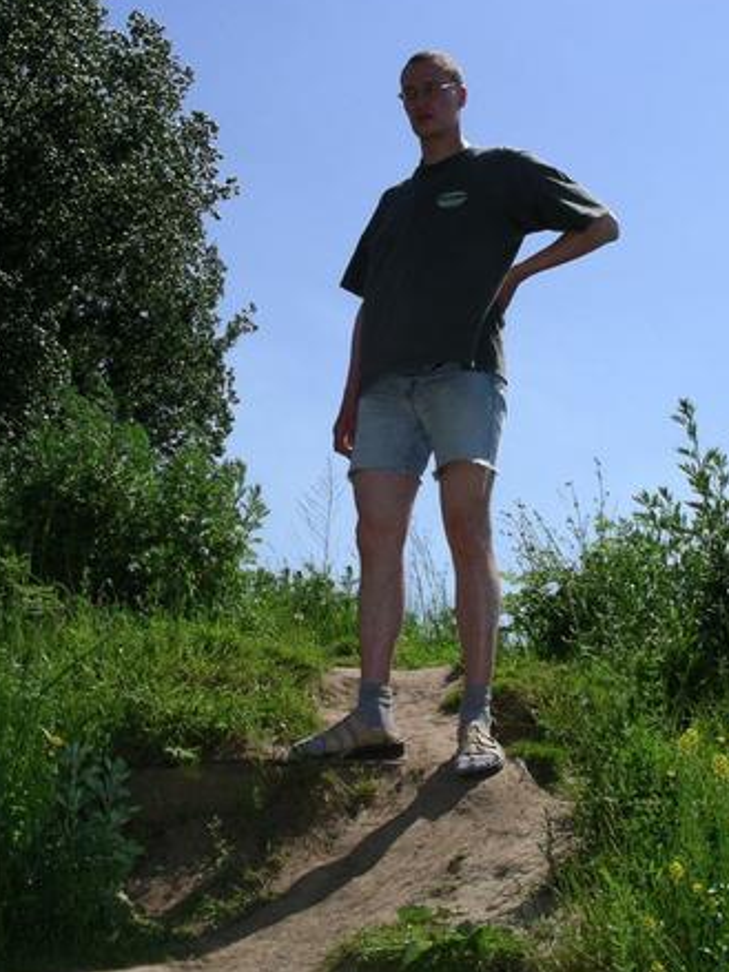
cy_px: 359
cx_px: 397
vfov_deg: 35.3
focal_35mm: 54
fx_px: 1517
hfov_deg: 27.0
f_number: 6.5
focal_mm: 7.8
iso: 64
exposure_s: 1/500
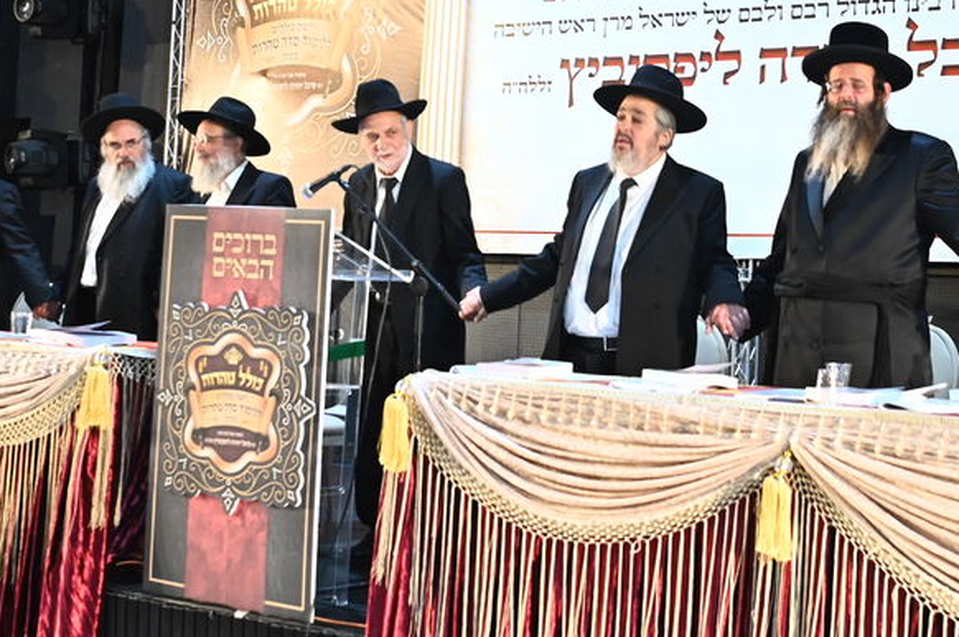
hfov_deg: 30.5
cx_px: 707
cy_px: 142
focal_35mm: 65
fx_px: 1730
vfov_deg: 20.7
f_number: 2.8
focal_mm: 27
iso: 2500
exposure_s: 1/100
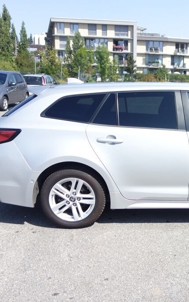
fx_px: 354
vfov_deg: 46.2
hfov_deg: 28.4
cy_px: 151
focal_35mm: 43
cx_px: 180
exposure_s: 1/2000
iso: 125
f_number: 1.8
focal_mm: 10.4
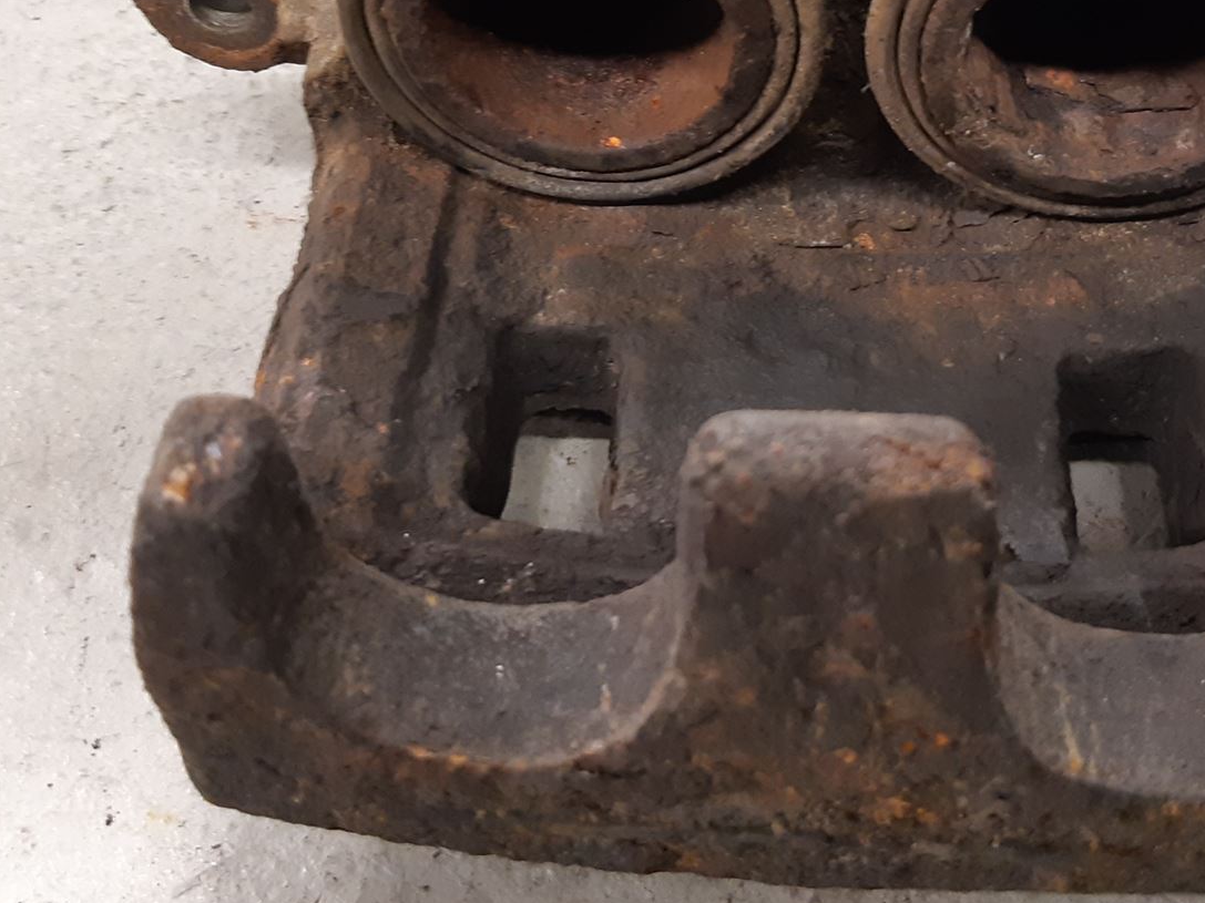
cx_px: 717
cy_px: 259
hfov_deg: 38.8
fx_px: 1706
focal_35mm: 49
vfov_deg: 29.3
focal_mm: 3.93
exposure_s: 1/33
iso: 200
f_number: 1.7
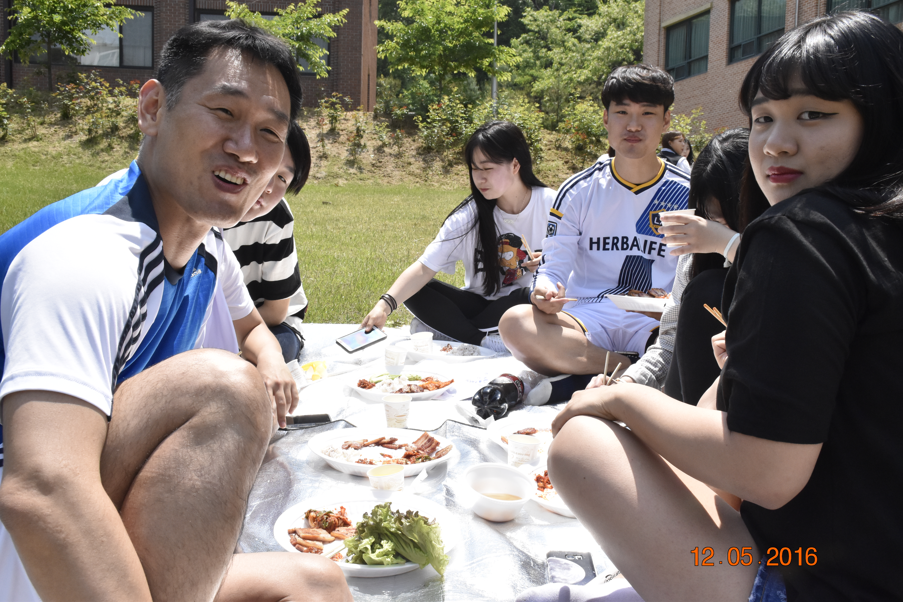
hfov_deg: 49.6
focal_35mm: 39
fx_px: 978
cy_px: 301
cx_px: 452
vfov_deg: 34.2
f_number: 14
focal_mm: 26
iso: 1400
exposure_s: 1/1000
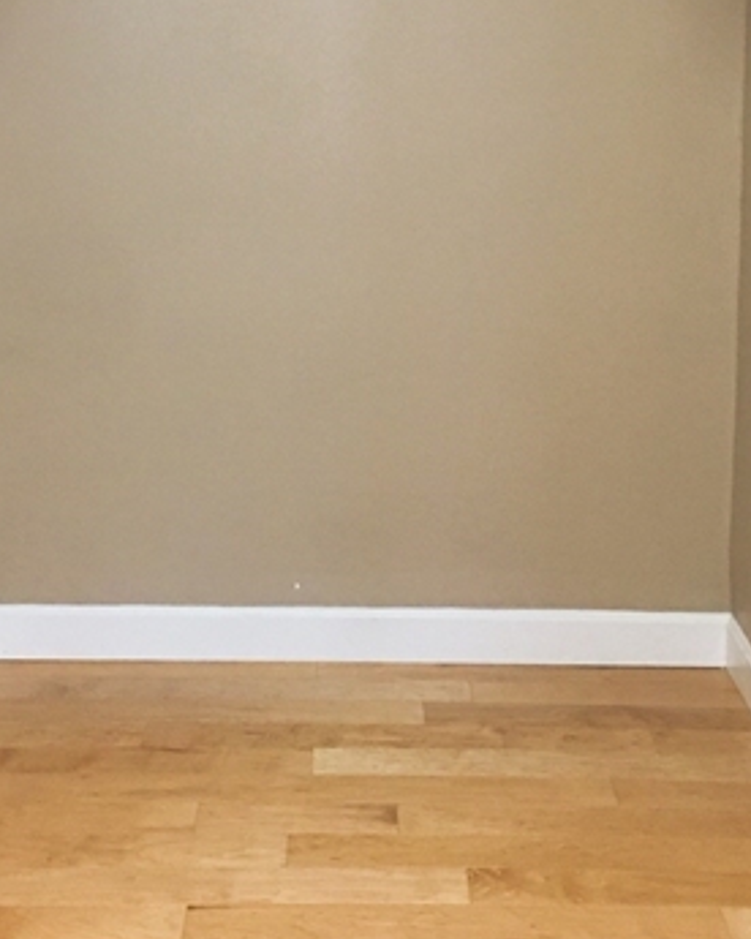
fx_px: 1750
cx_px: 327
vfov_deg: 29.4
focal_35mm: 63
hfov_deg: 24.2
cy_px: 207
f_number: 2.2
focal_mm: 4.15
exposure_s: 1/4
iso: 50
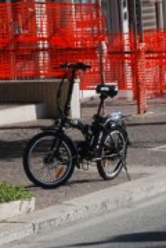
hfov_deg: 4.4
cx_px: 239
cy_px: 255
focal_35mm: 312
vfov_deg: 6.6
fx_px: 2150
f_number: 8
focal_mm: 62
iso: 1000
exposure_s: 1/2000
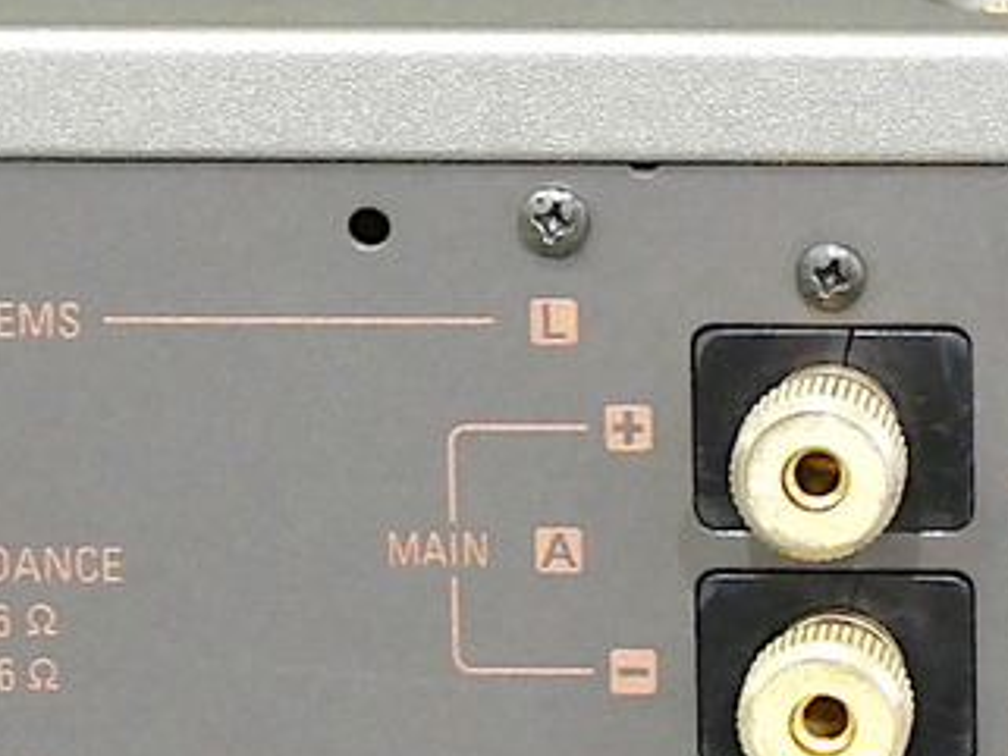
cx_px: 879
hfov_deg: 3.6
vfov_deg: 2.7
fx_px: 16109
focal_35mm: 553
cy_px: 919
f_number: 7.1
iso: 1600
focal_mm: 33.2
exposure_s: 1/10
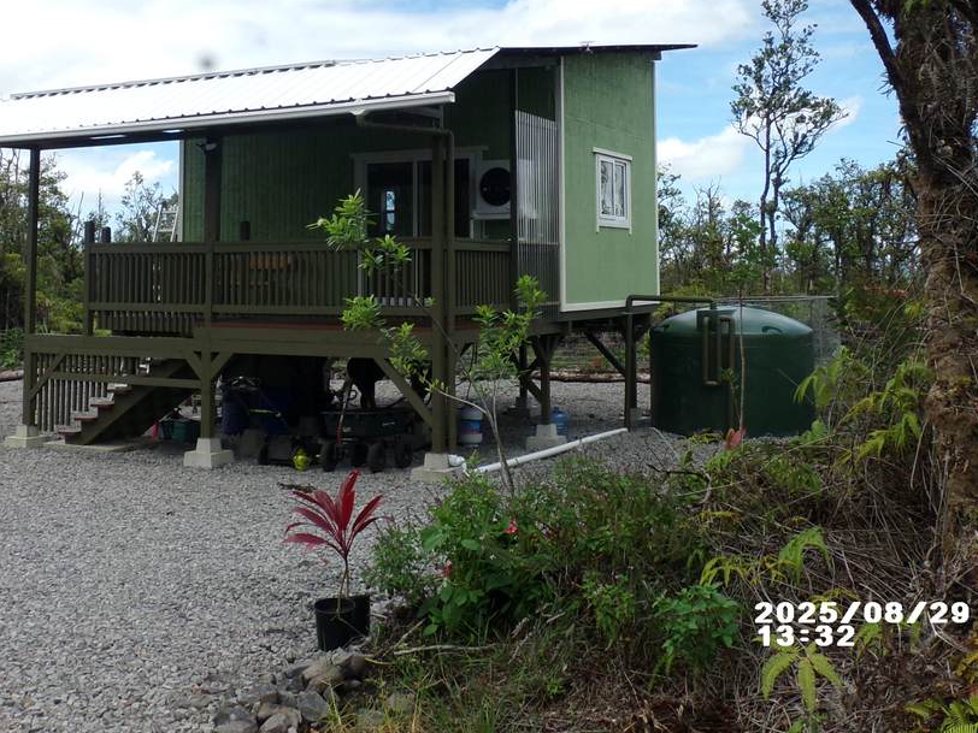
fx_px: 1158
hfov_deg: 45.7
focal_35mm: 41
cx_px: 423
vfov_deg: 34.3
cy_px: 175
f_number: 7.52
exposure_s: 1/210
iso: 100
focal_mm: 4.7
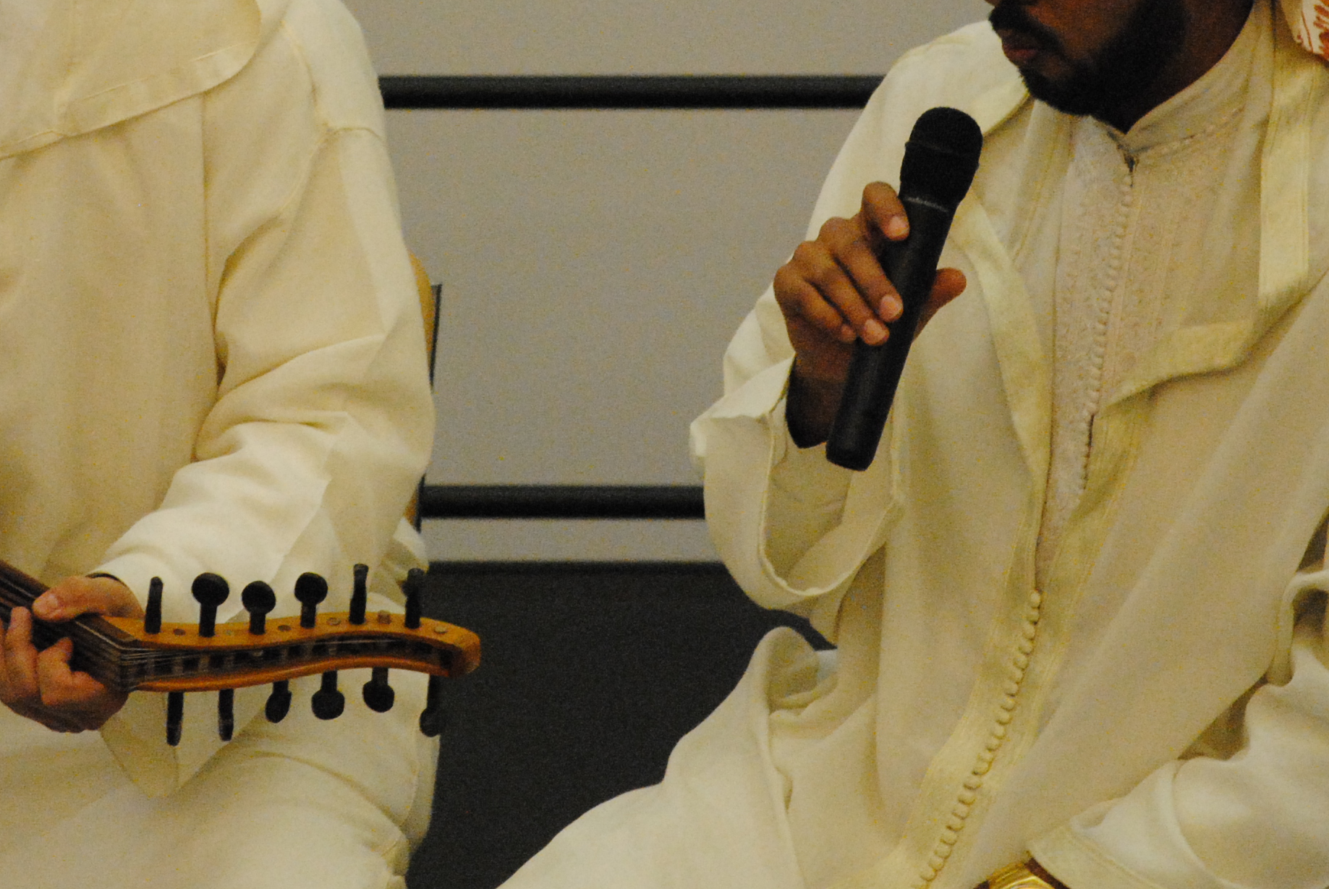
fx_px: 12271
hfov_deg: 6.2
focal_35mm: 332
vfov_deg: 4.1
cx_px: 435
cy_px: 139
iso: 1600
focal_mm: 105
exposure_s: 1/80
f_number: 4.5
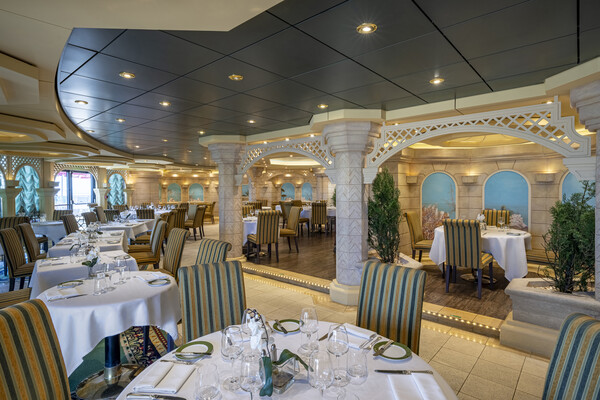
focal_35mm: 20
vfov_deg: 61.9
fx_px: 333
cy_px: 200
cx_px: 300
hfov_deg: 84.0
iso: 200
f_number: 11
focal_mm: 20
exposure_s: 1/30
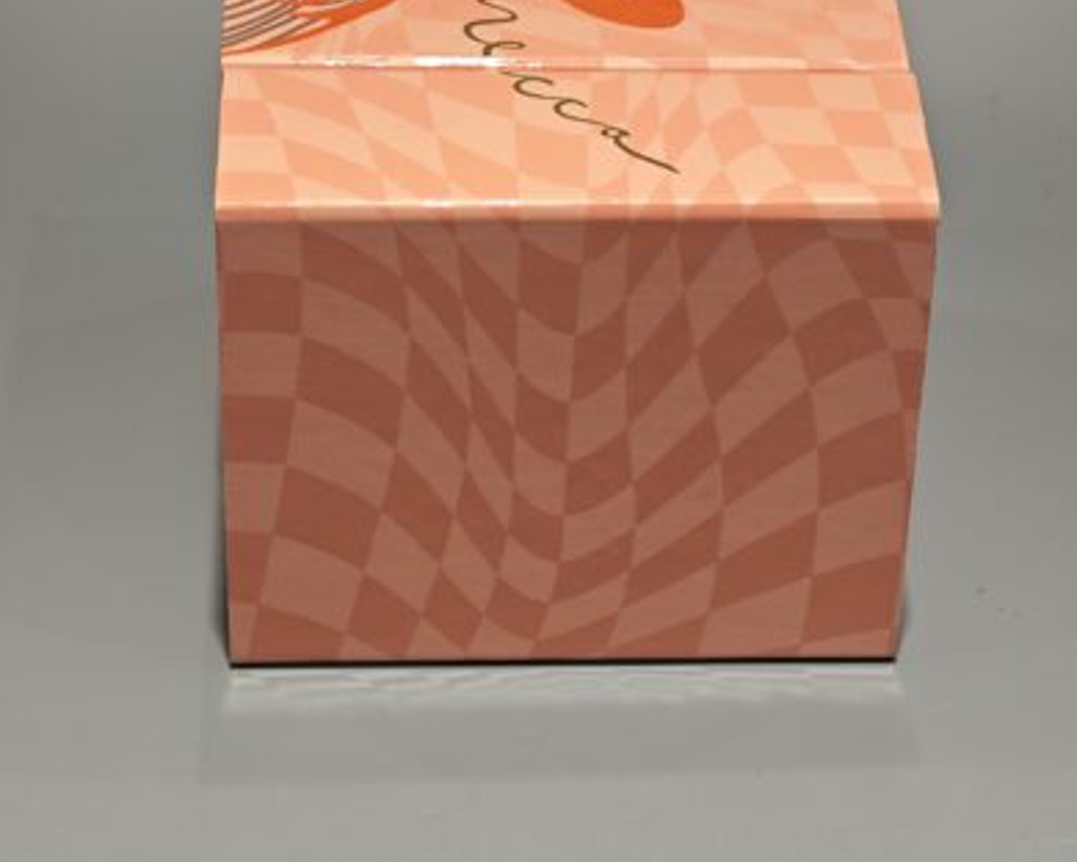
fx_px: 3825
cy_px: 298
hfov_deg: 16.0
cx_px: 530
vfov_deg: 12.8
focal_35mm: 120
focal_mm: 10.1
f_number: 2
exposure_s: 1/100
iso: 100
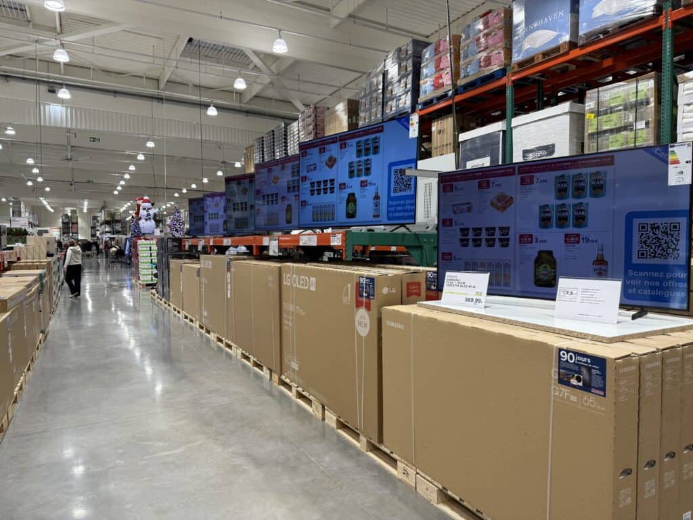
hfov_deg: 71.6
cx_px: 346
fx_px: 480
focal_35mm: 24
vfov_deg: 56.8
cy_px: 260
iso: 100
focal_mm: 6.76
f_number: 1.78
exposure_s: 1/100
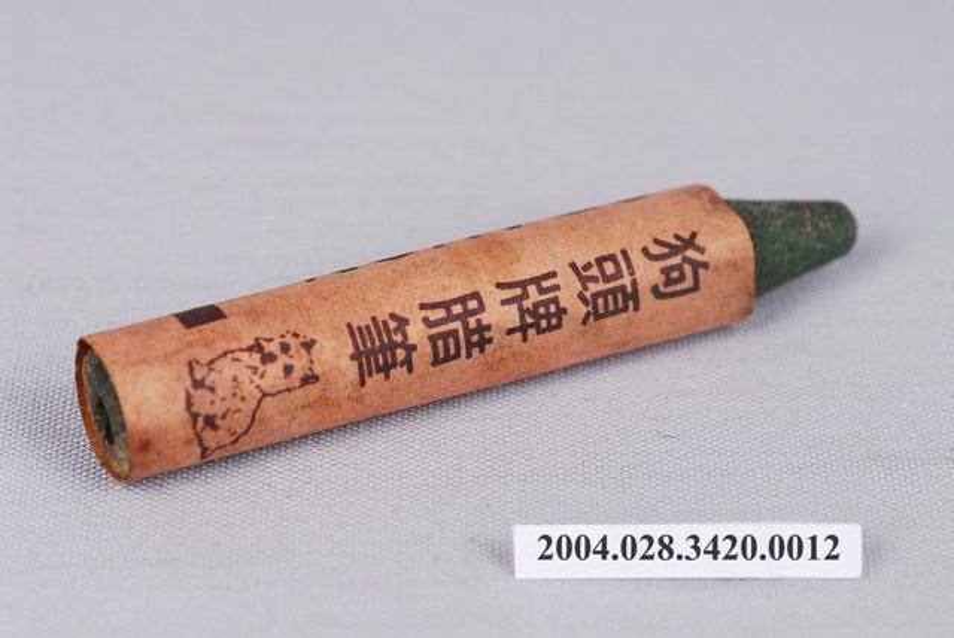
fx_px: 2387
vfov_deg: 15.2
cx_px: 477
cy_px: 319
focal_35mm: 90
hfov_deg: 22.6
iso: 100
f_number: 13
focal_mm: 60
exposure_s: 1/125
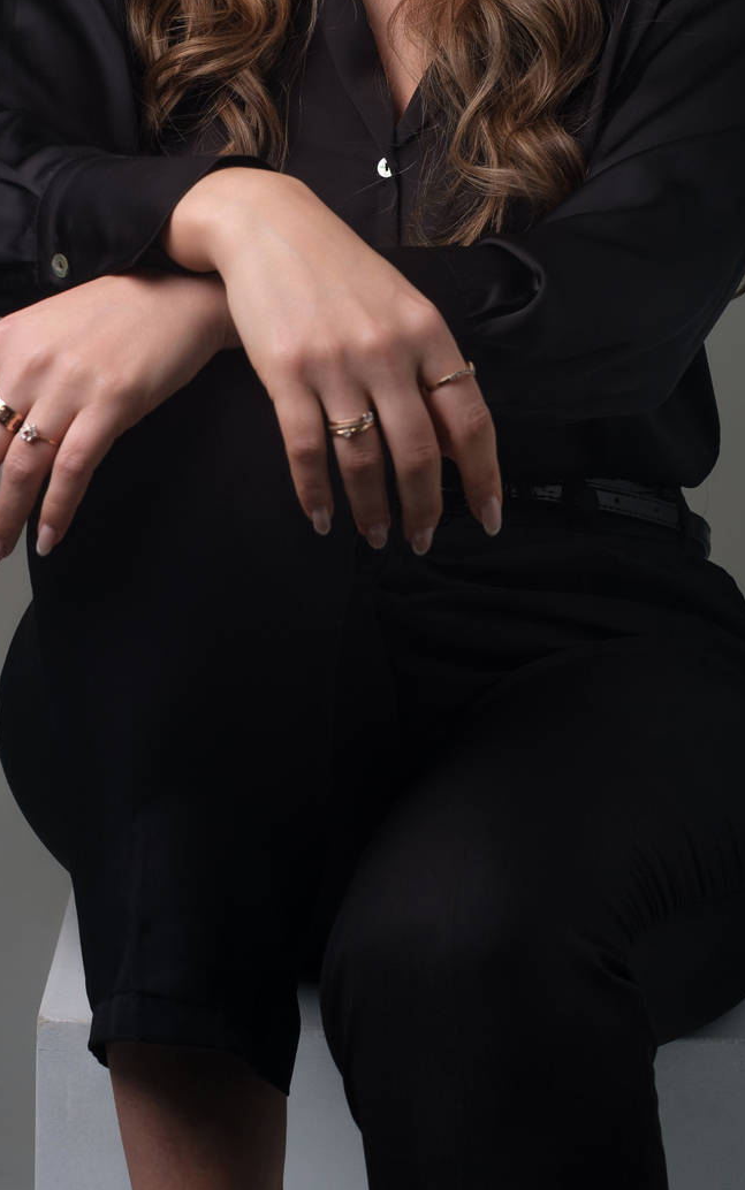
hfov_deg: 9.9
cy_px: 211
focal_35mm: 133
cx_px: 335
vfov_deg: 15.6
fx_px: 4317
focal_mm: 50
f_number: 5.6
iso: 160
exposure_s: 1/60
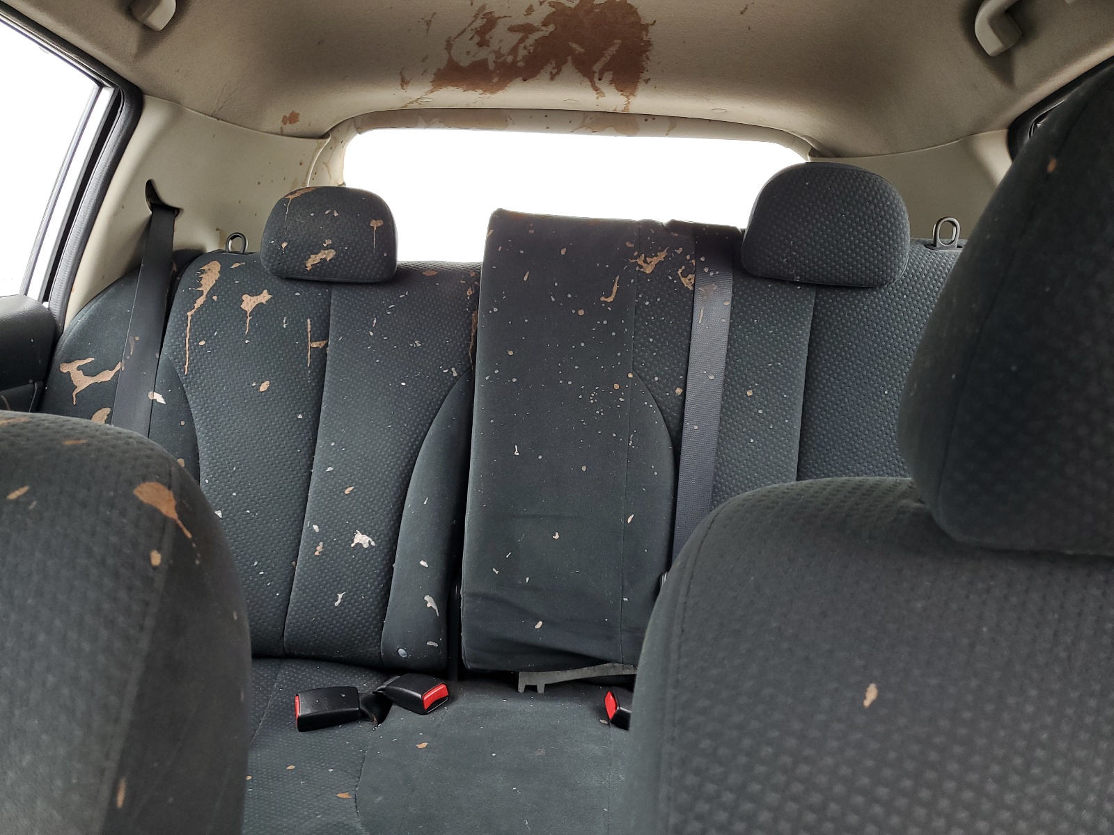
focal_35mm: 26
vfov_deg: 53.1
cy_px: 418
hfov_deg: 67.3
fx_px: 837
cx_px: 557
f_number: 1.5
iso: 69
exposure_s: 1/120
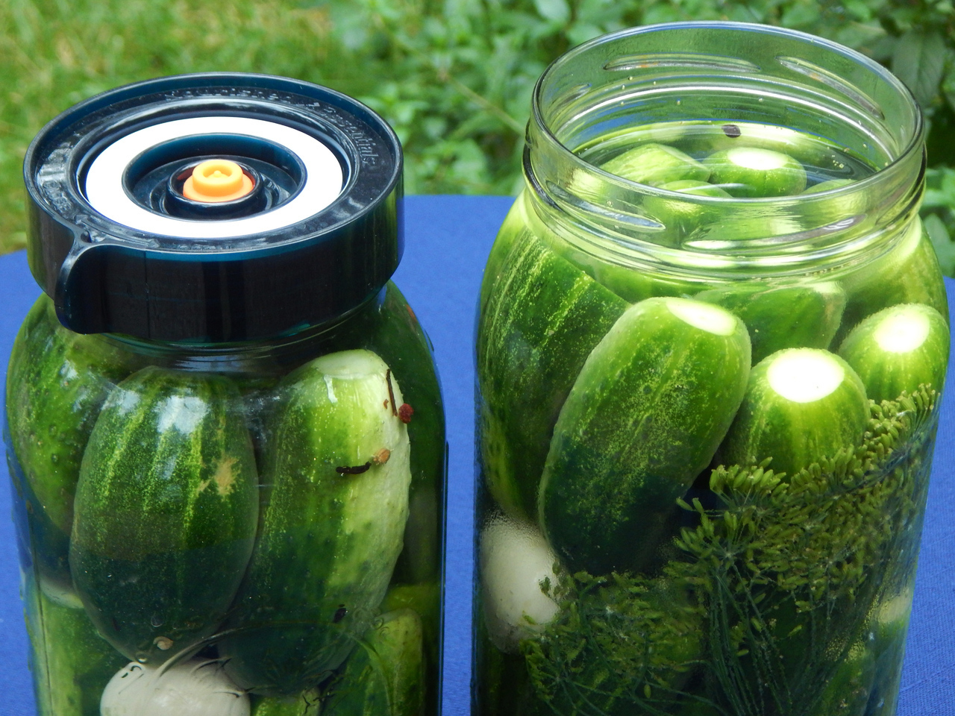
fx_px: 2345
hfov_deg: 23.0
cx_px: 478
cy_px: 358
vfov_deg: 17.4
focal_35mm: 85
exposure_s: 1/25
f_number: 4.3
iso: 400
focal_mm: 15.3
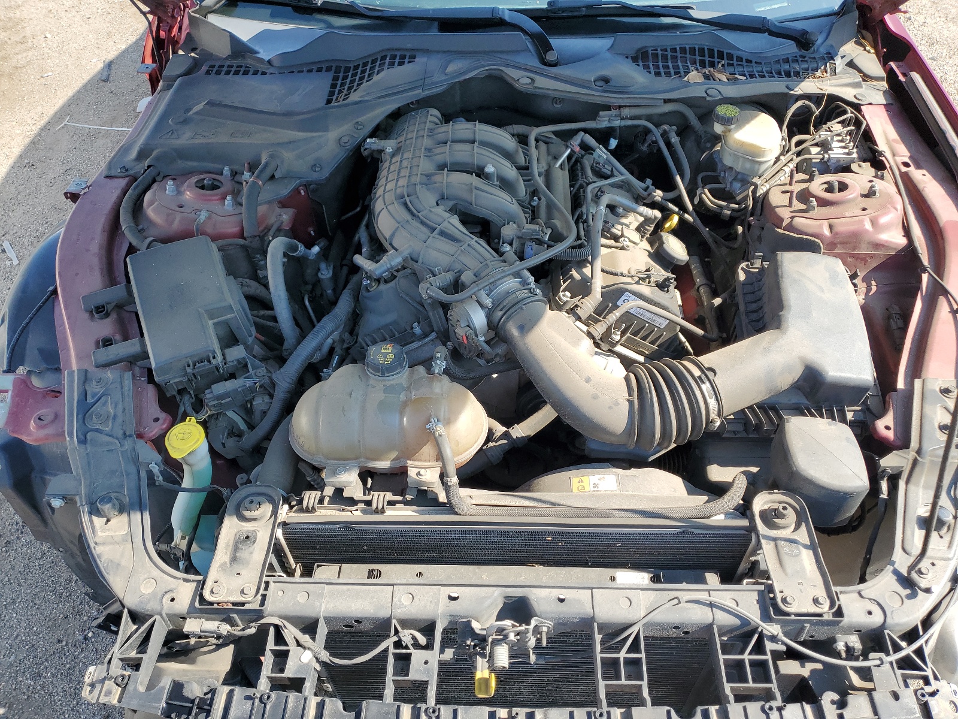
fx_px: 720
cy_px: 360
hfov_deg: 67.3
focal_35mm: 26
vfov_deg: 53.1
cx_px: 479
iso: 50
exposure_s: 1/769
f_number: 1.5
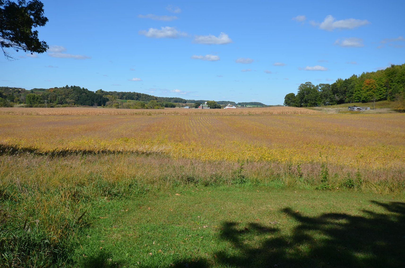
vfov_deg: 36.7
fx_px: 404
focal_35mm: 36
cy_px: 134
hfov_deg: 53.2
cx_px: 202
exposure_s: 1/250
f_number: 8
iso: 100
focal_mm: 24
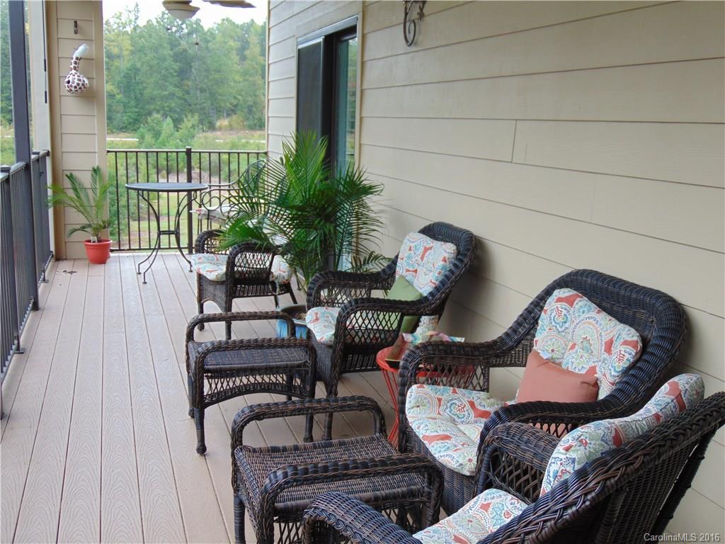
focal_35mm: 39
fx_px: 817
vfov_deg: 36.8
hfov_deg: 47.9
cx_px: 362
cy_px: 272
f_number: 3.3
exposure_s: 1/100
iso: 80
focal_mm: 6.9
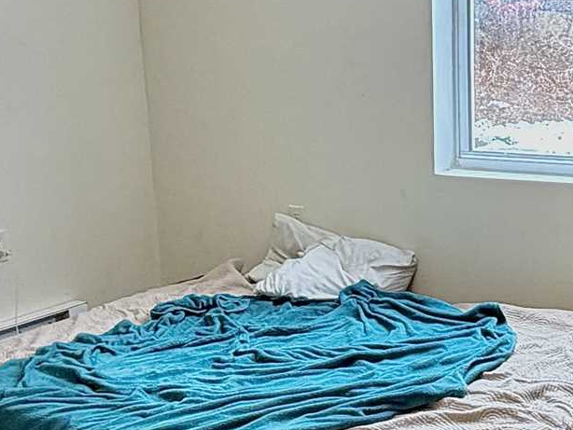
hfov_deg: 27.5
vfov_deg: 21.0
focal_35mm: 70
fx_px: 1159
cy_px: 271
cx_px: 399
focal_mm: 2.22
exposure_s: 1/60
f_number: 2.2
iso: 200
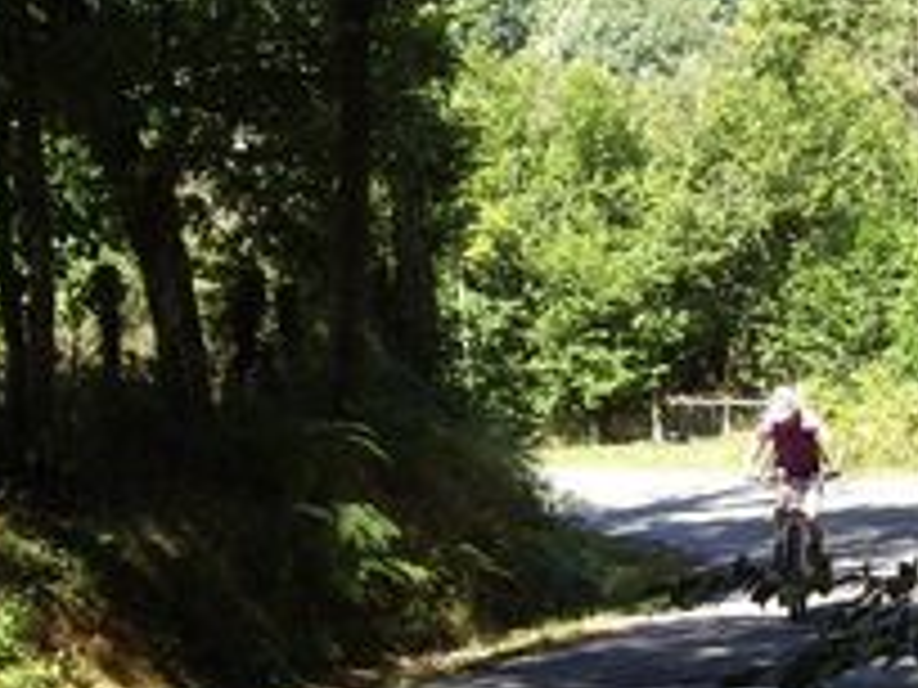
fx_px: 2864
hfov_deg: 18.0
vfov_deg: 13.6
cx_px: 760
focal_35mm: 108
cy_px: 558
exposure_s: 1/200
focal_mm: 11.5
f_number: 3.4
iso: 100
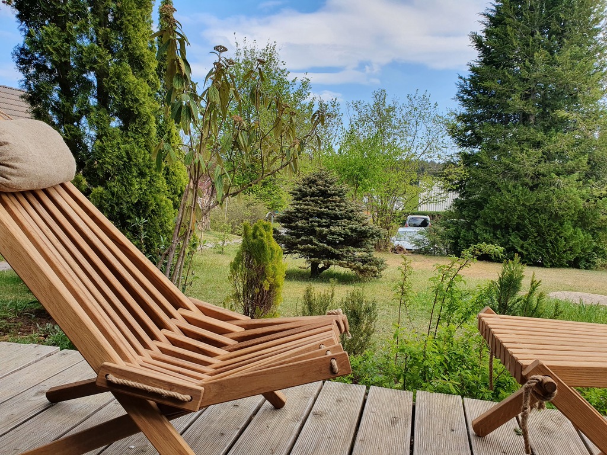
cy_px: 228
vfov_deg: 53.1
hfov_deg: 67.3
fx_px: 456
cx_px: 304
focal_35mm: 26
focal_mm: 4.32
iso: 50
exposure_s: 1/996
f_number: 2.4
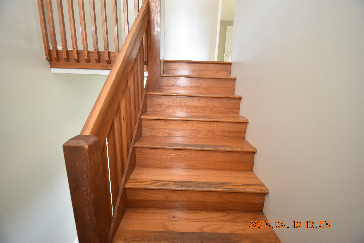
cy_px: 122
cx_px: 182
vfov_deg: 77.3
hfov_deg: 100.4
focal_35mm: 15
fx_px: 152
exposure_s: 1/8
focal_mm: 10
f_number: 3.5
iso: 800
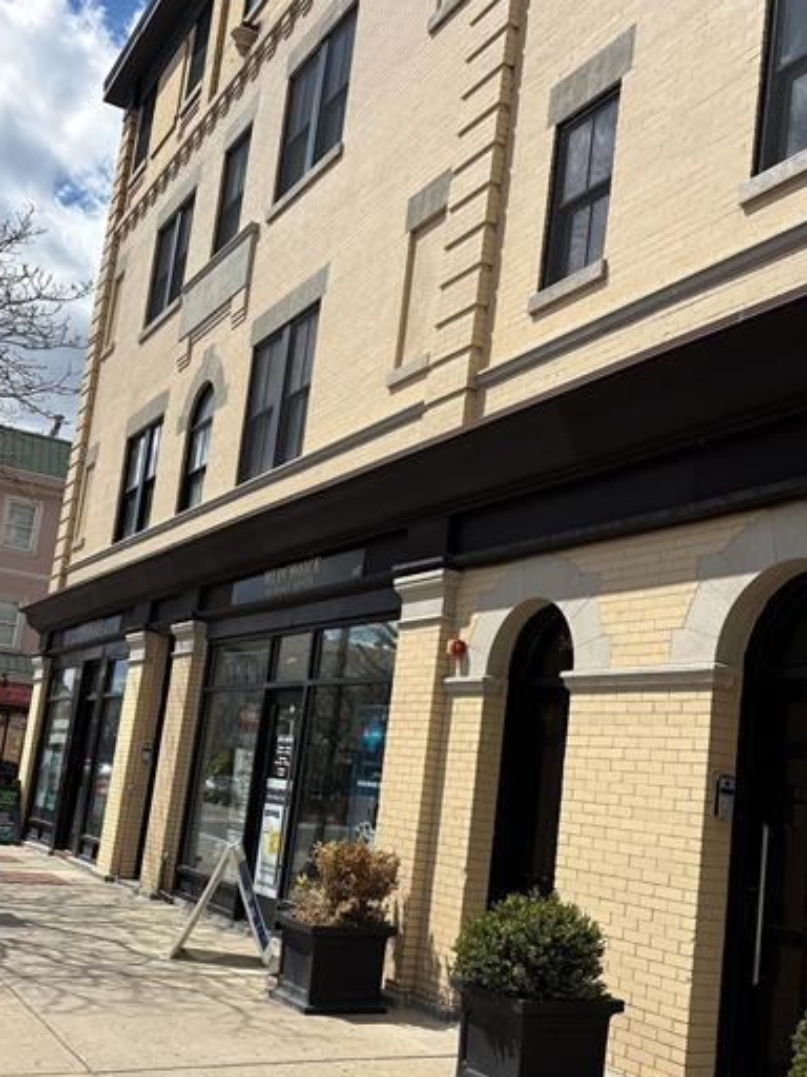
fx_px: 1212
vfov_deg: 47.7
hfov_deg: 36.8
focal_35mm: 39
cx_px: 408
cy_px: 618
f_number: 1.6
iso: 50
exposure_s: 1/4950
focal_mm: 5.96
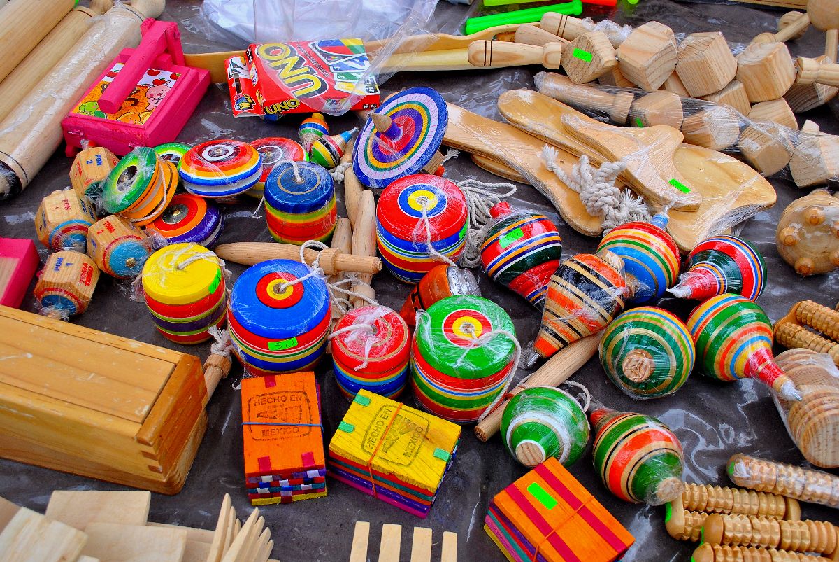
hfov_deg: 53.1
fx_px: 840
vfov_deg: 37.0
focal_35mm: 36
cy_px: 281
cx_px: 420
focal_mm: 24
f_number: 7.1
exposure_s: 1/200
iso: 400
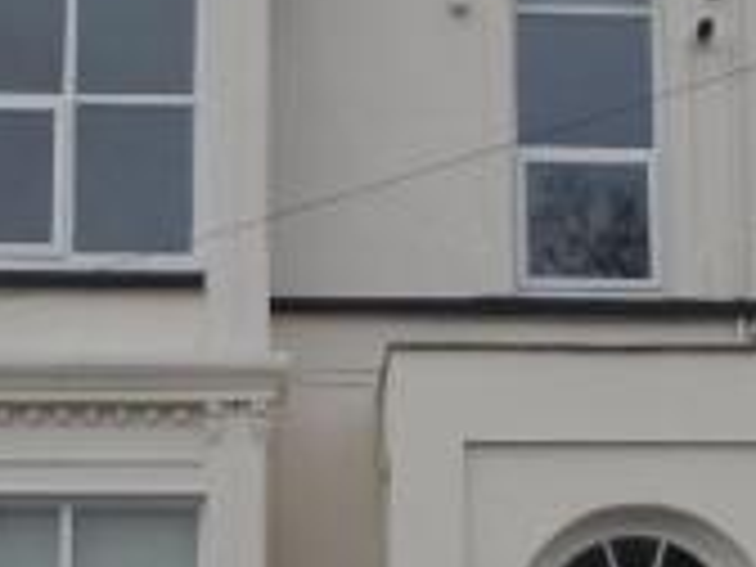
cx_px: 497
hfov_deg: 17.7
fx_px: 2424
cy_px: 479
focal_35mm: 111
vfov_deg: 13.3
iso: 80
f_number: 3.4
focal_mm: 5.3
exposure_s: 1/125
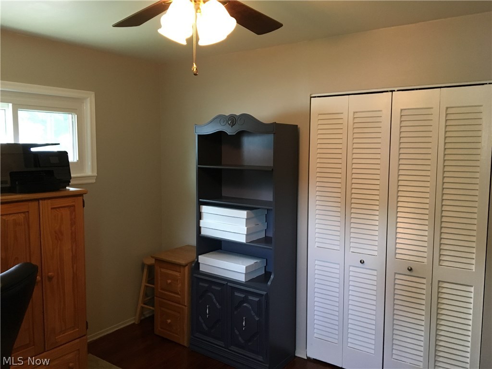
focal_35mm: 29
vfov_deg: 48.2
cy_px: 184
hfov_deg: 61.7
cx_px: 246
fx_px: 412
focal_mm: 4.15
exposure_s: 1/30
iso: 200
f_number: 2.2
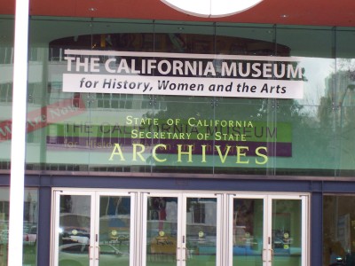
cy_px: 133
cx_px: 178
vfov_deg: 13.3
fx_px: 1138
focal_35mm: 111
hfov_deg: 17.7
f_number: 4.8
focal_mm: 16.8
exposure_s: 1/90
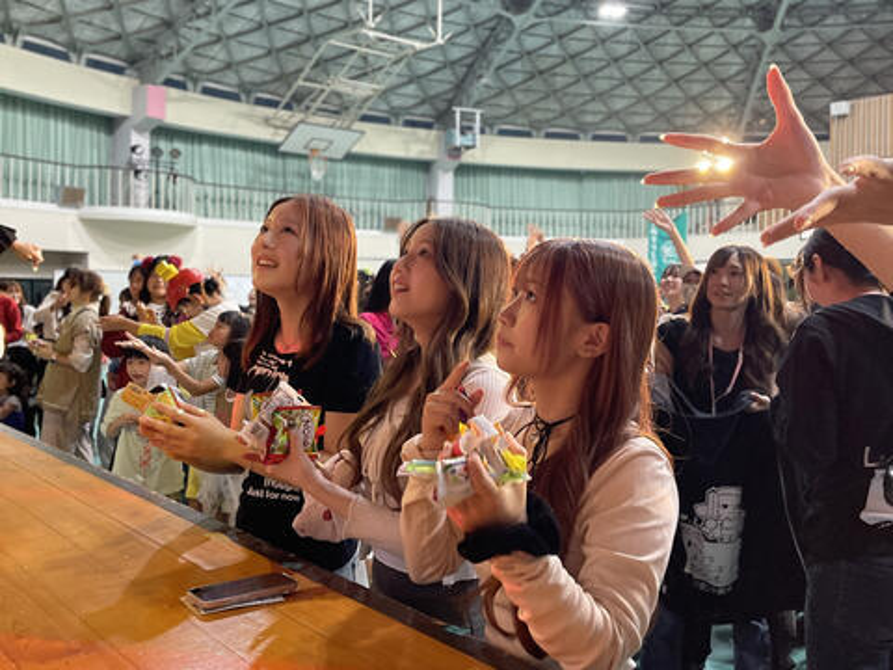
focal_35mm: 26
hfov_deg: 67.3
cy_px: 335
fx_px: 671
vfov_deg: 53.1
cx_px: 446
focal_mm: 5.1
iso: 50
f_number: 1.6
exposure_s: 1/1225
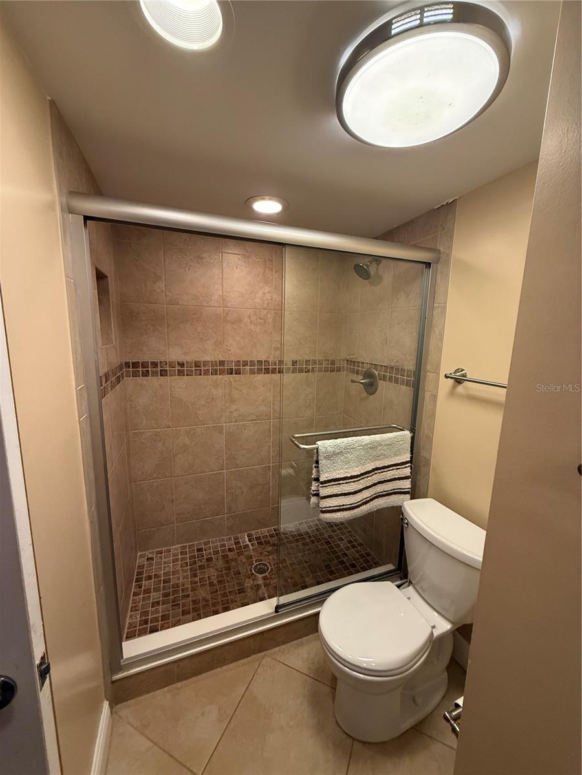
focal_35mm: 14
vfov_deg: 102.1
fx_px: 314
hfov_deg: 85.7
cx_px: 291
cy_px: 388
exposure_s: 1/120
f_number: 2.2
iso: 400
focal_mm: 2.22
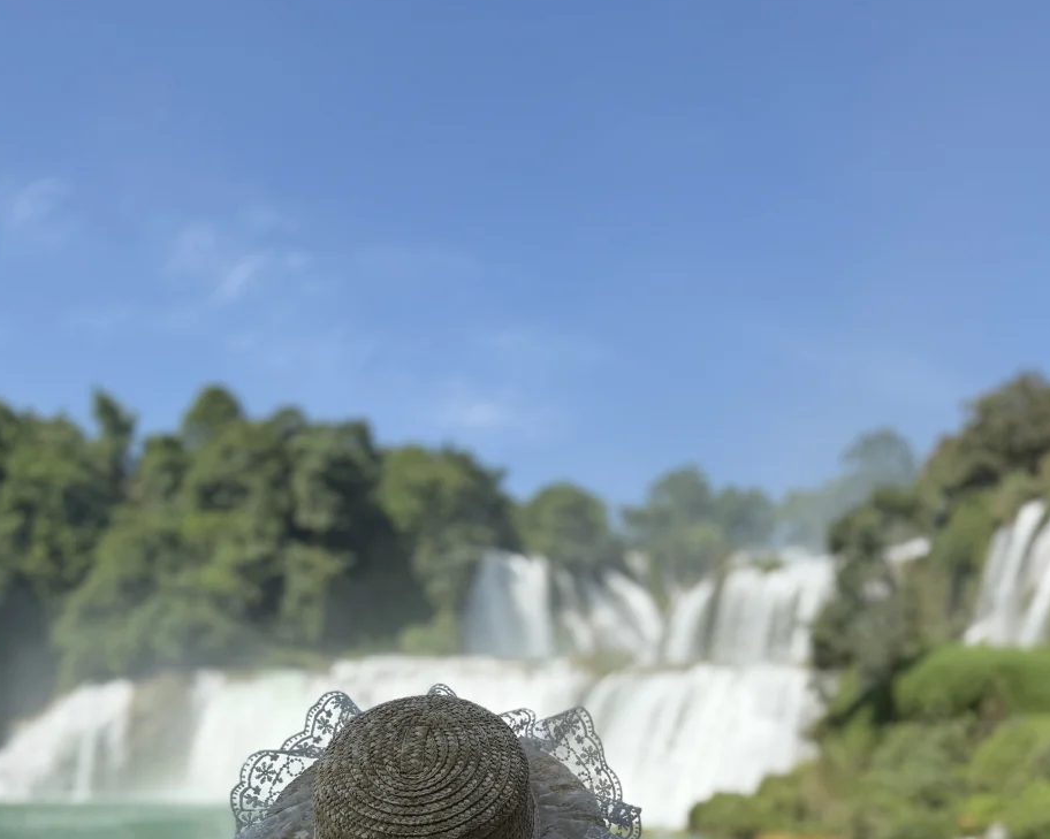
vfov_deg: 36.9
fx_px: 1149
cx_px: 609
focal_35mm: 37
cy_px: 793
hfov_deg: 48.9
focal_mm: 6.76
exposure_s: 1/4167
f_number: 1.78
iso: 100
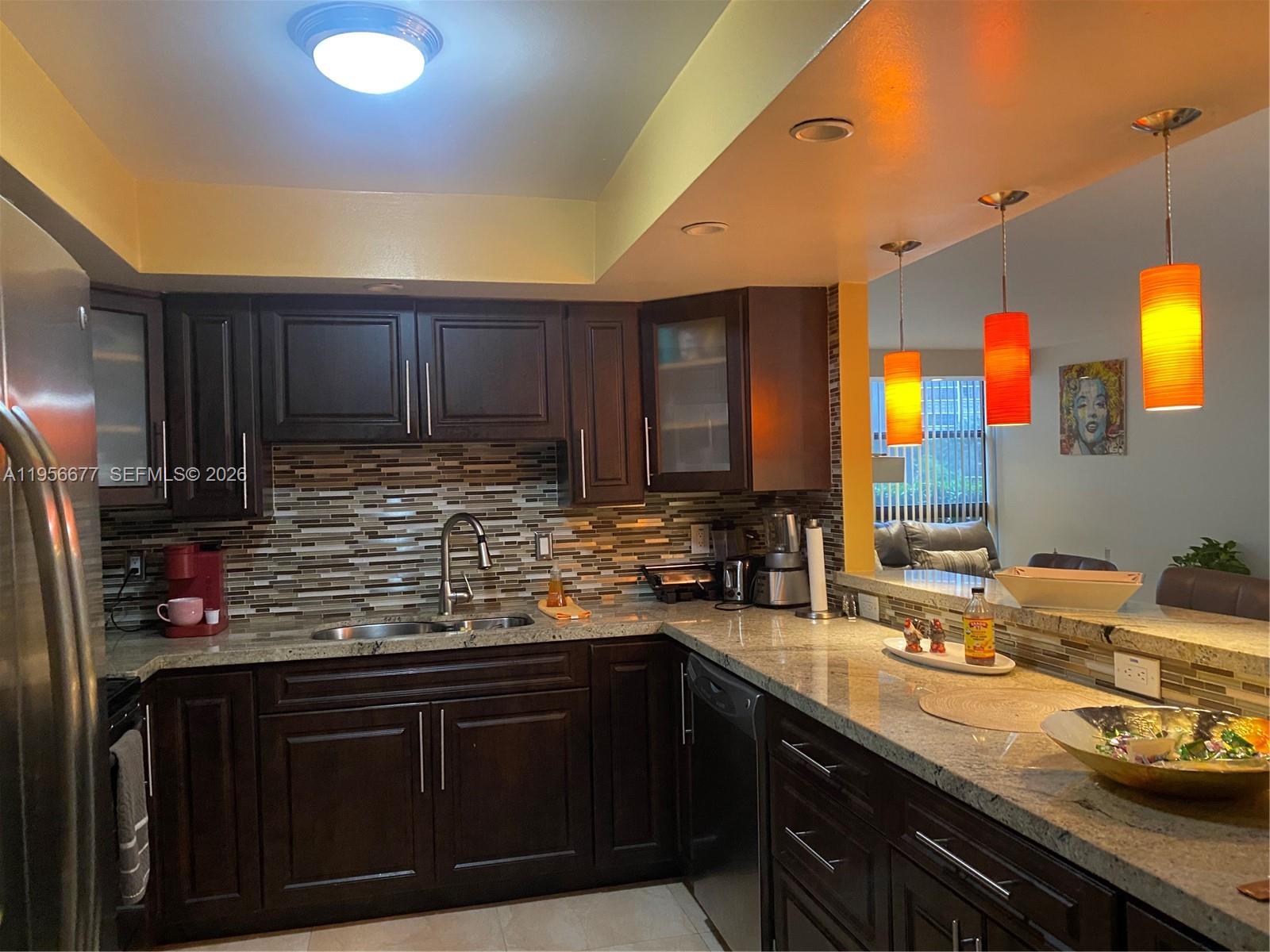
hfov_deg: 67.3
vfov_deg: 53.1
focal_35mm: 26
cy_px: 476
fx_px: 954
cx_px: 635
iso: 500
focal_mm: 4.25
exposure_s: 1/40
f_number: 1.8
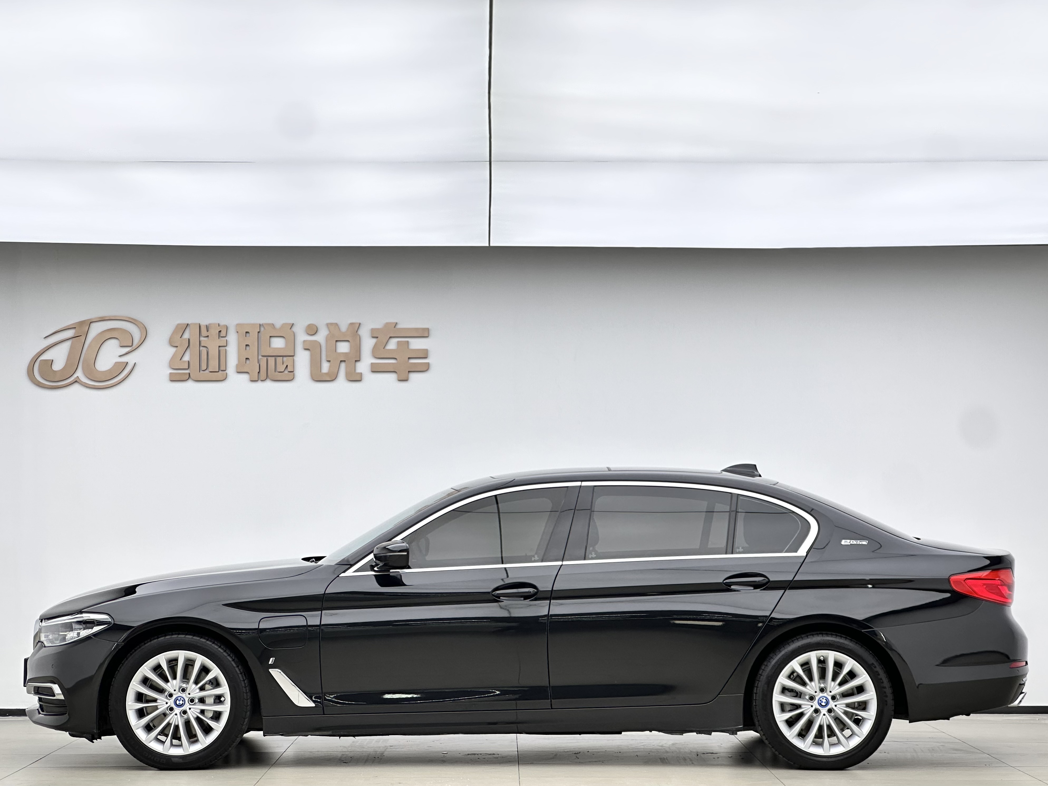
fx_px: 2331
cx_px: 524
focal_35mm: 77
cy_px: 393
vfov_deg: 19.1
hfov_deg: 25.3
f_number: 2.8
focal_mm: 9
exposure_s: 1/100
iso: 64
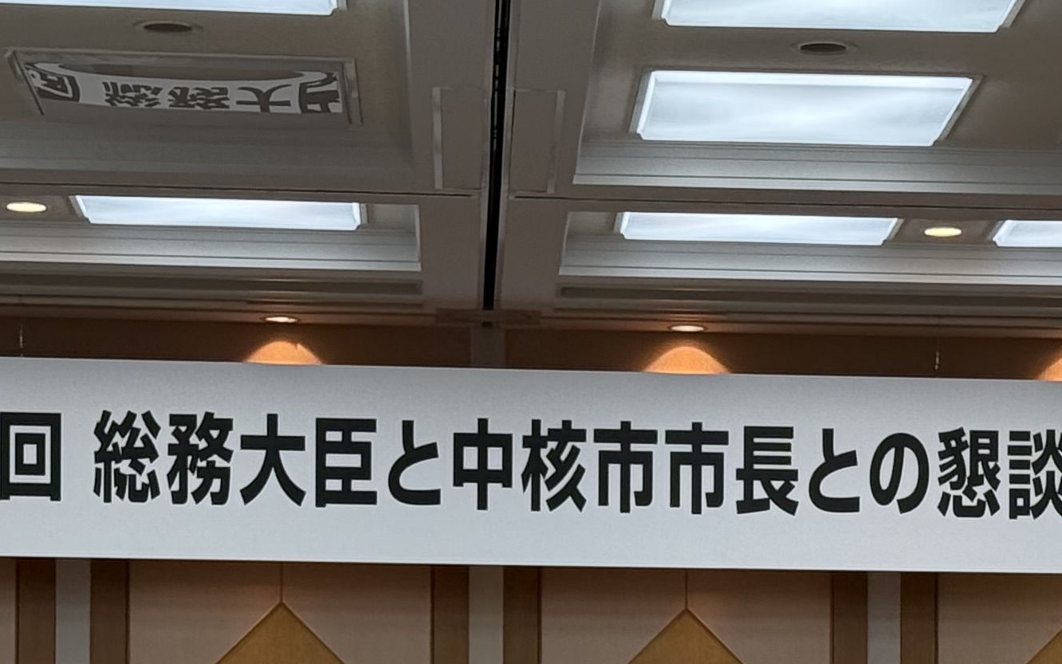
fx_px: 4458
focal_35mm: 154
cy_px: 849
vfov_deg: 8.4
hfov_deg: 13.5
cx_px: 900
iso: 125
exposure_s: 1/242
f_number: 1.78
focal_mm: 6.76
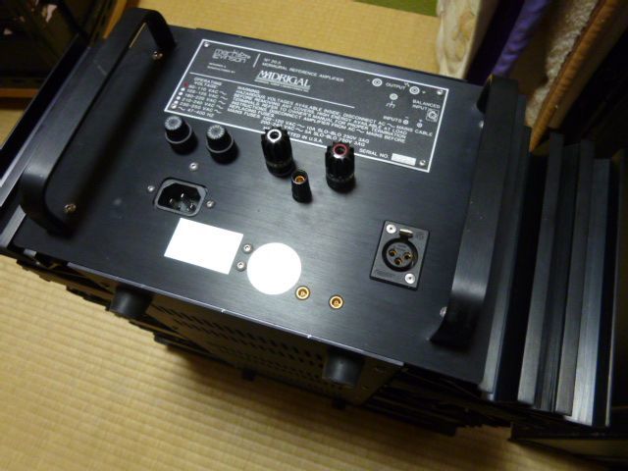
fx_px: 435
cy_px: 236
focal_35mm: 24
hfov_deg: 71.6
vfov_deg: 56.8
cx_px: 314
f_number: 2.5
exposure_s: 1/10
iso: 400
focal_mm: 4.3
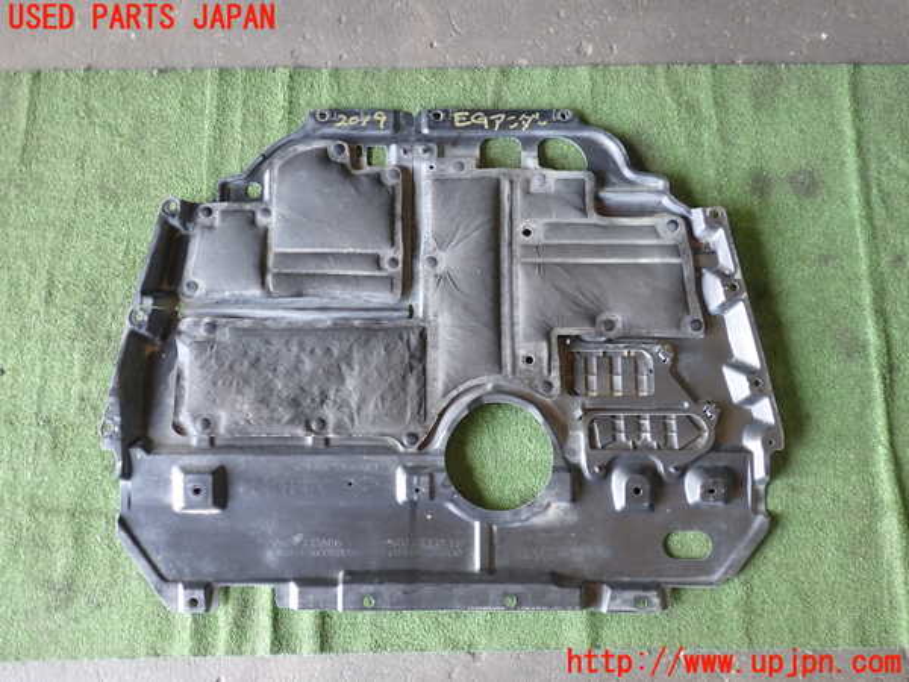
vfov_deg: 46.8
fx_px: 788
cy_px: 341
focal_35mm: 30
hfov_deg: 60.0
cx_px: 454
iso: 200
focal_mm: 5.4
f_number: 2.3
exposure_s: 1/40
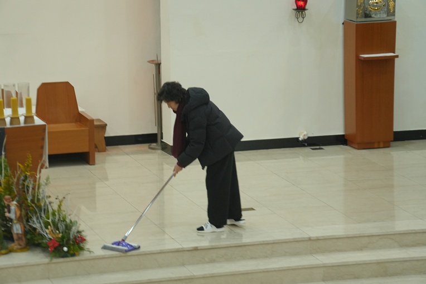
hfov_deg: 12.8
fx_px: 1899
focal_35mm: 160
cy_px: 142
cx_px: 213
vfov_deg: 8.5
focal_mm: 107
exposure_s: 1/80
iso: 1600
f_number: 5.6
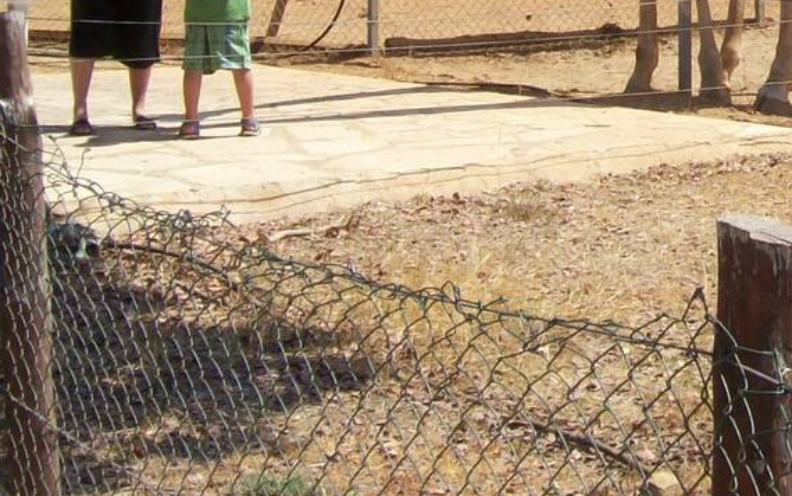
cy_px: -276
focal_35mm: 107
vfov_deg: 11.7
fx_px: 2311
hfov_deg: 18.7
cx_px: 882
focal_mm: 6
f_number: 4.8
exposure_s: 1/443
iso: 80
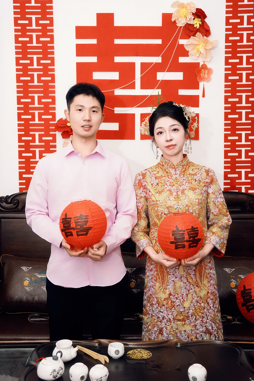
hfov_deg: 31.9
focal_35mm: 42
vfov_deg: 46.4
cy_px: 190
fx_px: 444
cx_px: 127
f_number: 5
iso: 200
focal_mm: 42
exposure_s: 1/100
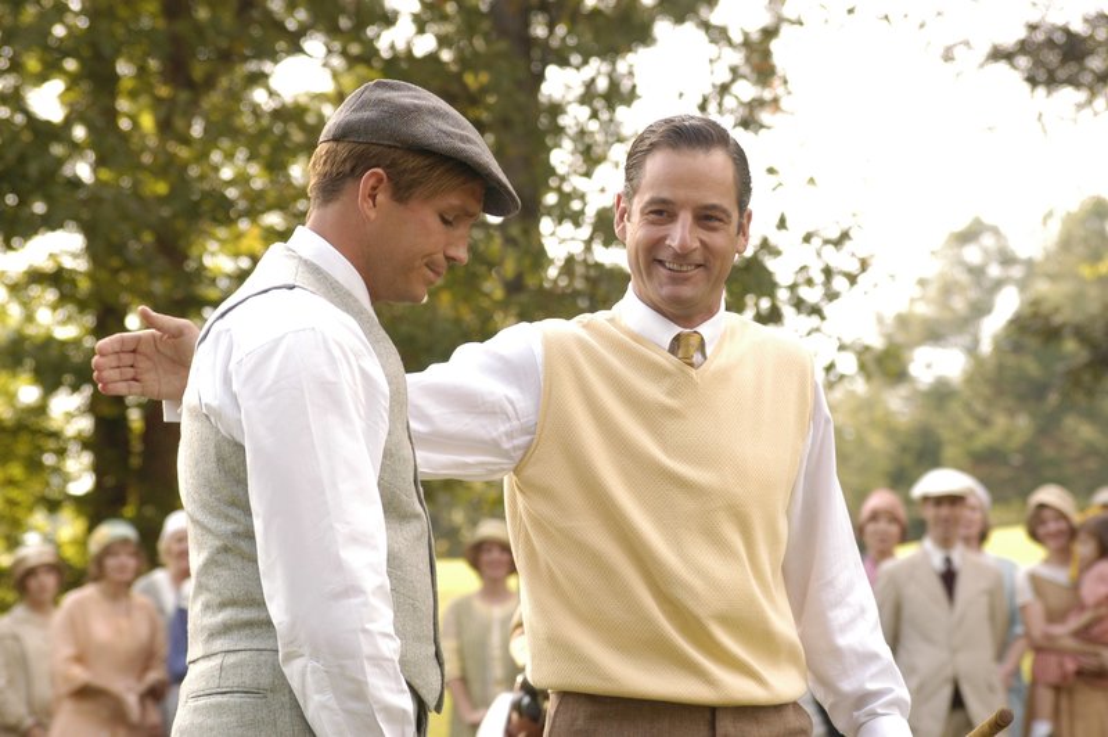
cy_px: 368
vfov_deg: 9.9
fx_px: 4244
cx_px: 554
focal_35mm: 138
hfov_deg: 14.9
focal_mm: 92
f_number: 5.6
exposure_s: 1/250
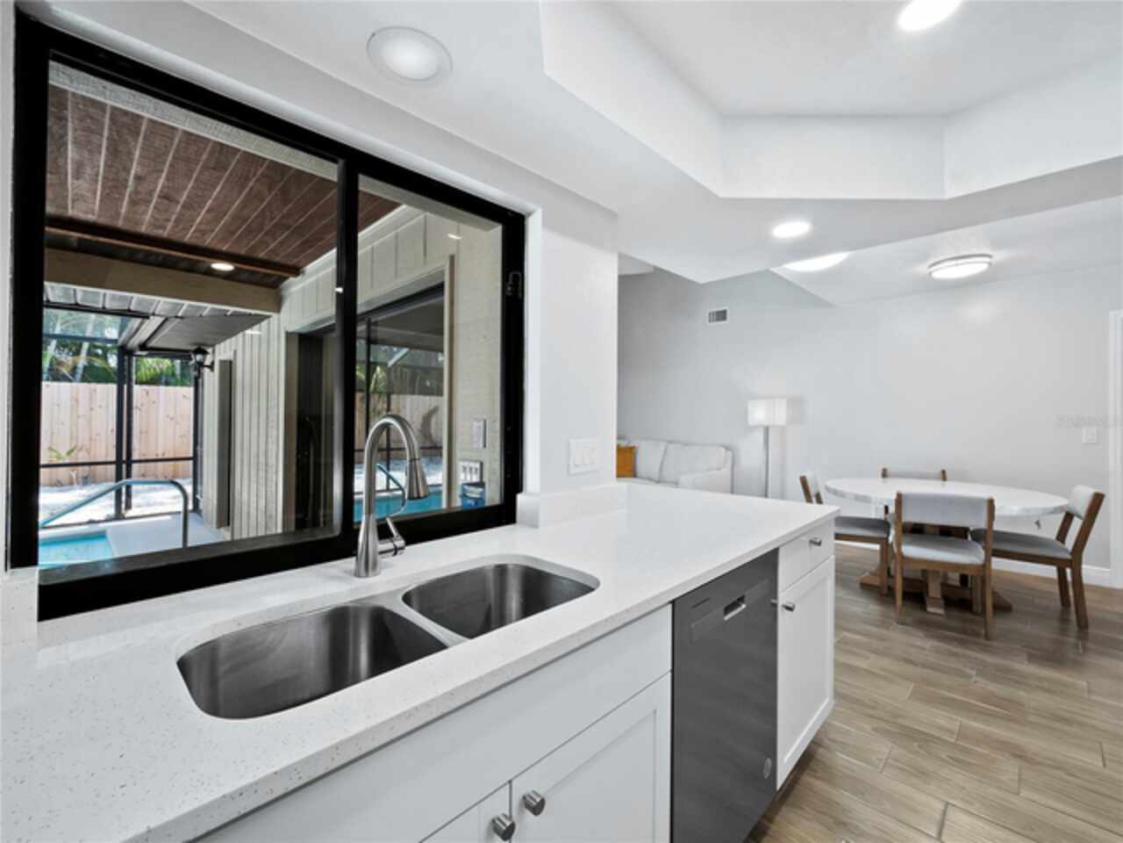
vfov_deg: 85.7
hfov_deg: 102.1
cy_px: 422
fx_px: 454
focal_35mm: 14
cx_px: 562
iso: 400
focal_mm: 7
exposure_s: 1/3
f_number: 11
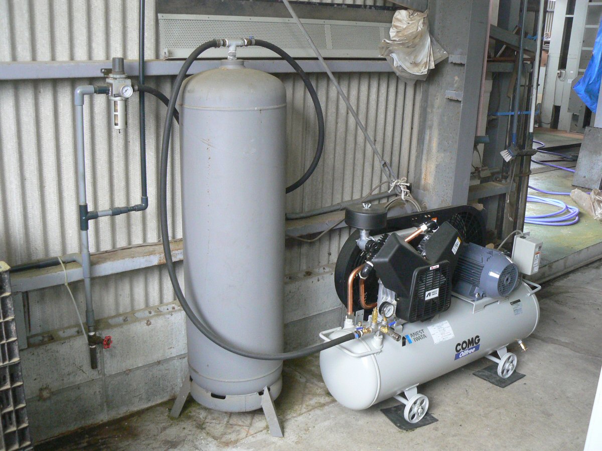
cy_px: 226
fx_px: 626
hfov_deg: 51.4
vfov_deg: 39.7
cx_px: 301
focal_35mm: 36
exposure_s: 1/20
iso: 200
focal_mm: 6
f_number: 2.8
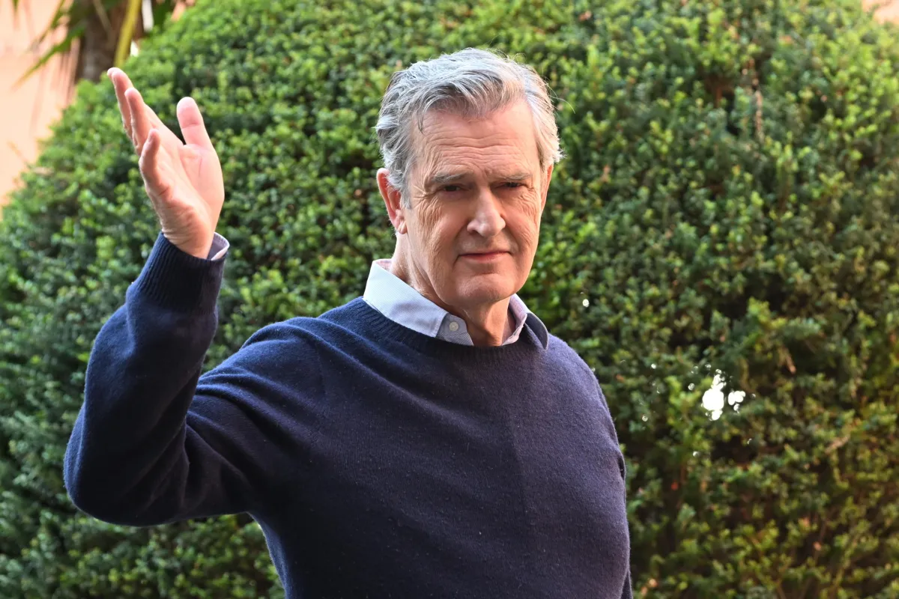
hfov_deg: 13.7
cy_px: 300
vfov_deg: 9.1
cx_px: 450
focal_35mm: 150
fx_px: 3746
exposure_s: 1/250
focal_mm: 100
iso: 1000
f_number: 5
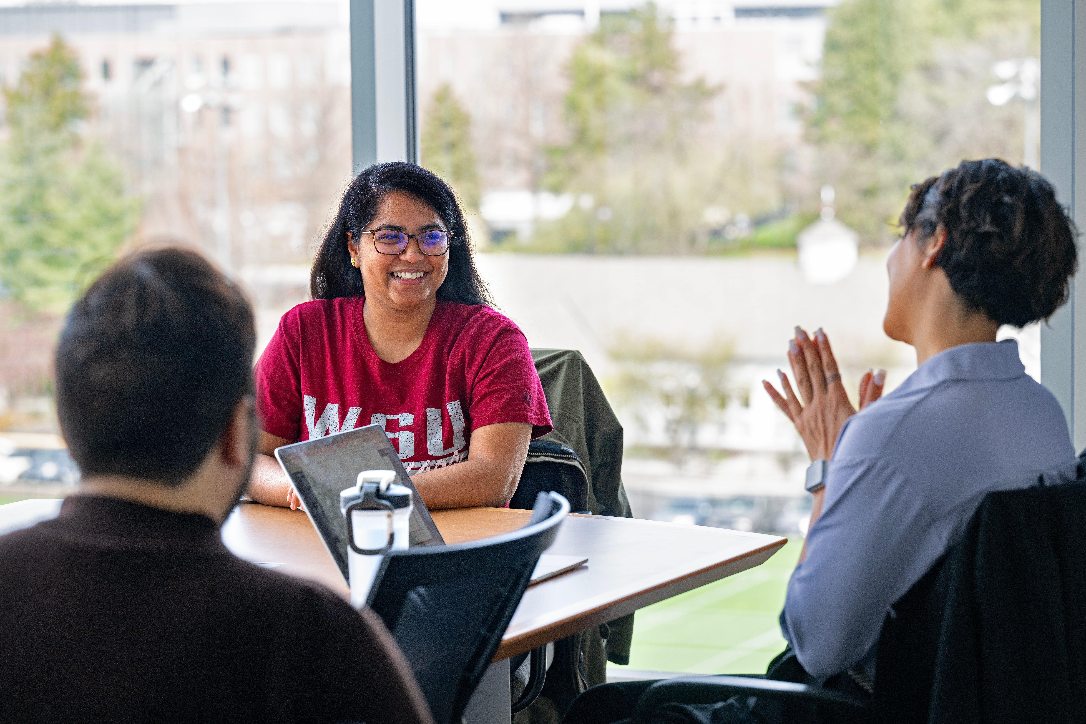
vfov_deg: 13.4
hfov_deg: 20.0
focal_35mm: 102
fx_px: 3077
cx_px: 543
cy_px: 362
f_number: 4.5
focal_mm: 102
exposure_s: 1/200
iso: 250
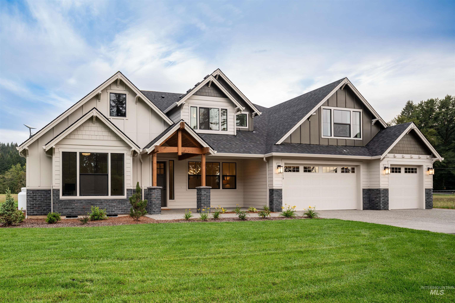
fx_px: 303
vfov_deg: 53.1
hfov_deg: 73.7
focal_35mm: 24
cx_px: 228
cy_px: 152
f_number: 8
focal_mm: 24
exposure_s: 1/50
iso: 200
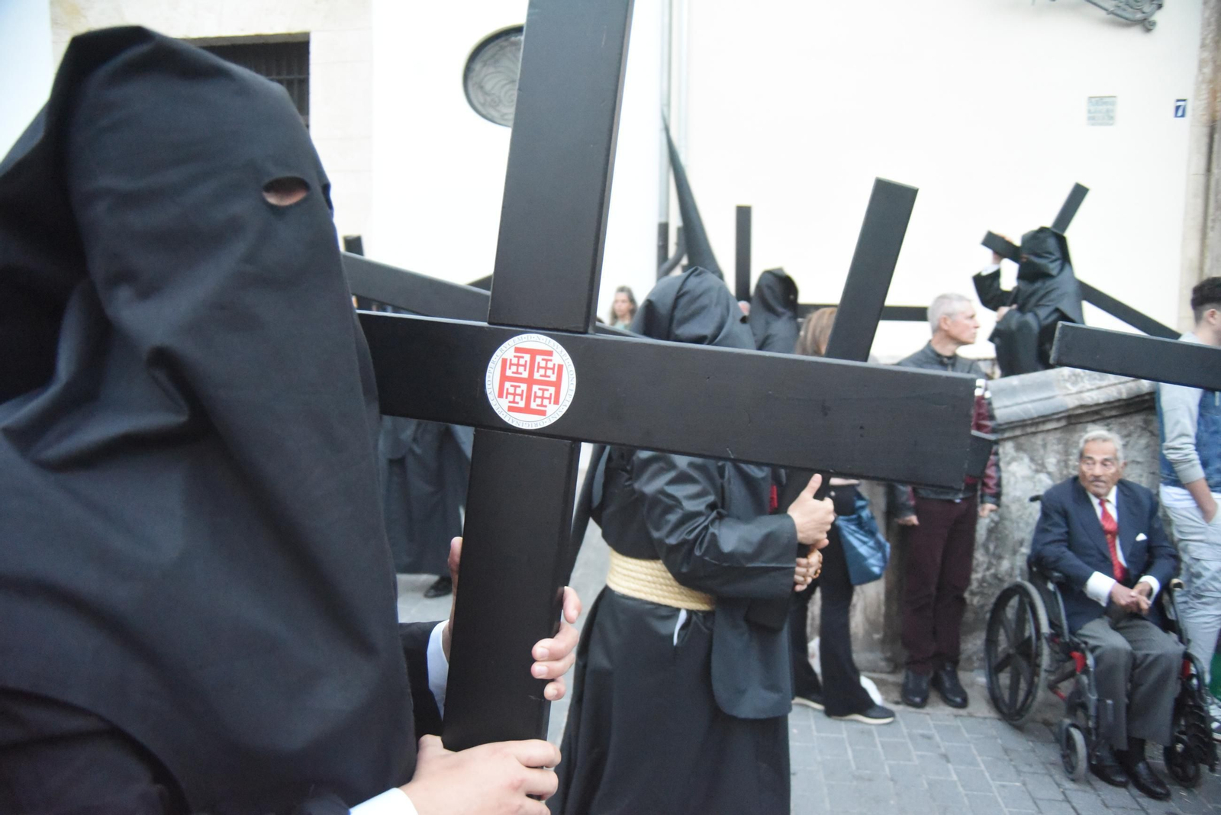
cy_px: 408
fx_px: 984
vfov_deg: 45.0
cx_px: 610
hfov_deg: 63.6
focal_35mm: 29
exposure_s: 1/125
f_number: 6.3
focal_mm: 29
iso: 12800
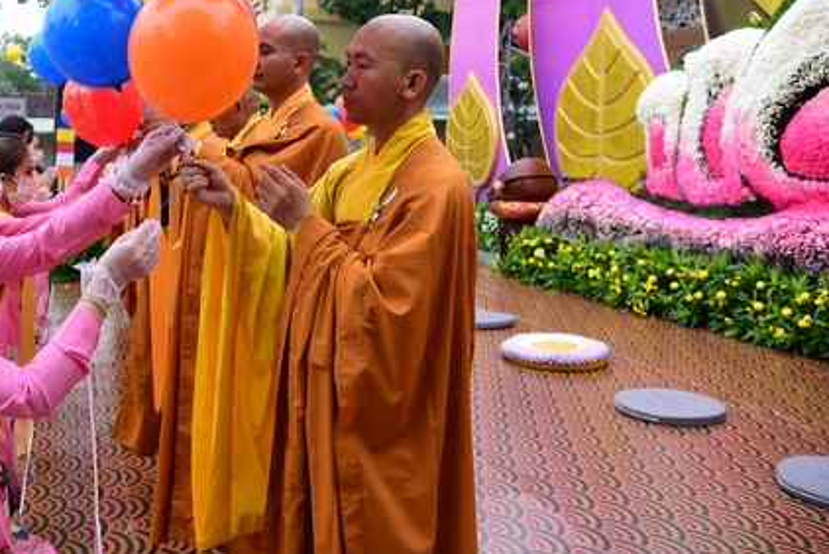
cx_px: 248
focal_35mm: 37
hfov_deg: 50.5
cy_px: 157
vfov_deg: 35.4
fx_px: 853
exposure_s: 1/100
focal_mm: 24
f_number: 4
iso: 160
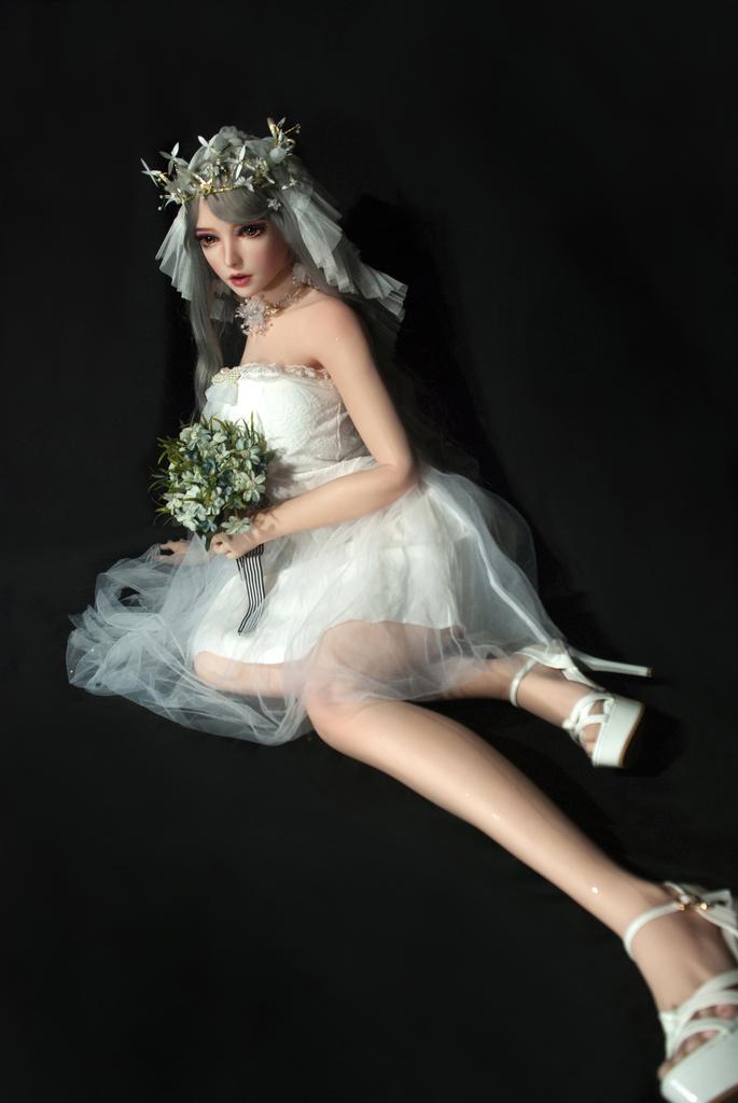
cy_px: 552
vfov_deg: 26.0
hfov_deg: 17.5
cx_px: 369
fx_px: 2393
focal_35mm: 78
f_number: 5
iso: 500
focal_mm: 52
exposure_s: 1/40
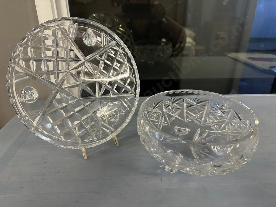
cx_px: 138
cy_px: 104
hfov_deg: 71.6
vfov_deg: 56.8
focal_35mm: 24
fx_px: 191
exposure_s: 1/50
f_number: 1.78
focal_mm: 6.86
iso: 160
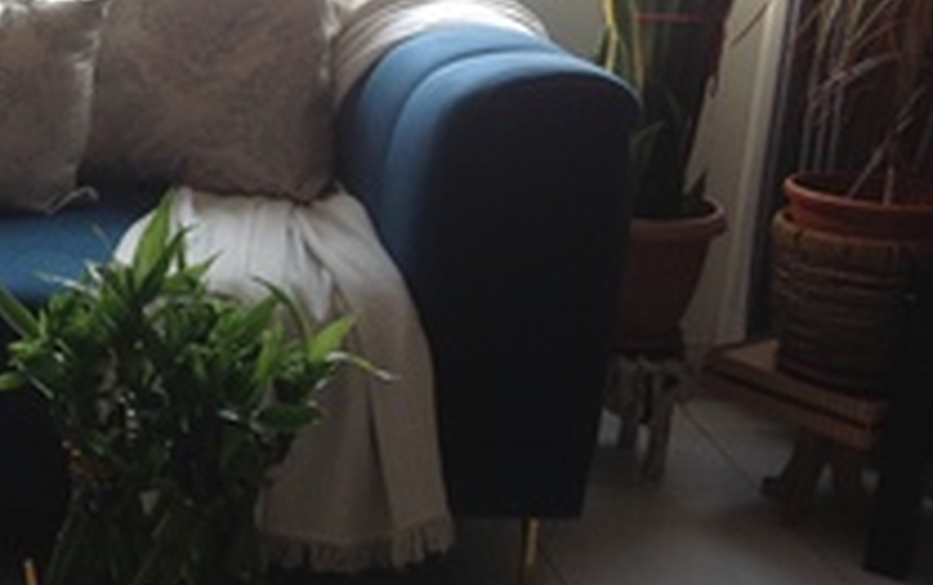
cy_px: 188
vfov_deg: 16.1
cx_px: -58
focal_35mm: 81
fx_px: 2061
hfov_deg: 24.1
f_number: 2.4
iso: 50
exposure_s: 1/120
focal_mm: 4.28
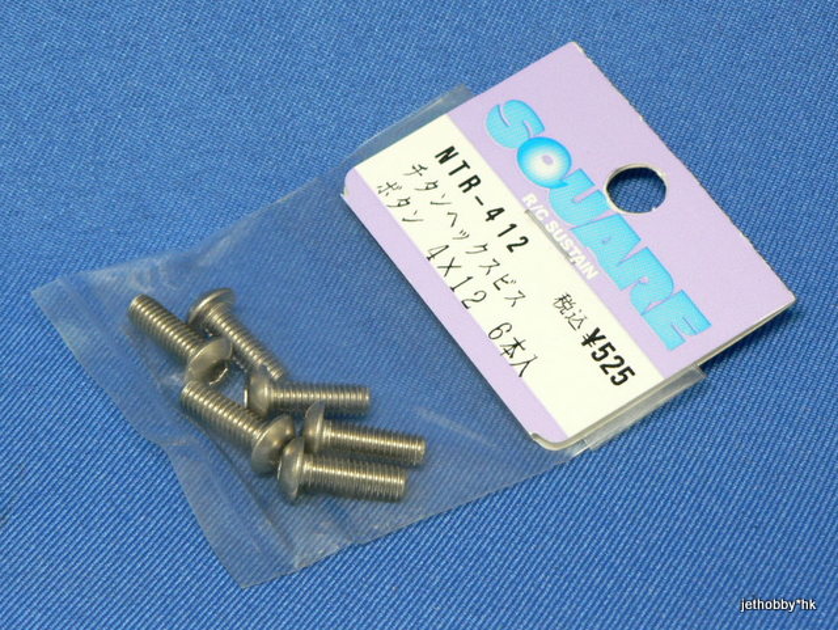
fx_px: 1841
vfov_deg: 19.4
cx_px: 419
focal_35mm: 76
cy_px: 315
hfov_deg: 25.6
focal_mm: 12.6
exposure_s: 1/40
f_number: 3.2
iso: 100
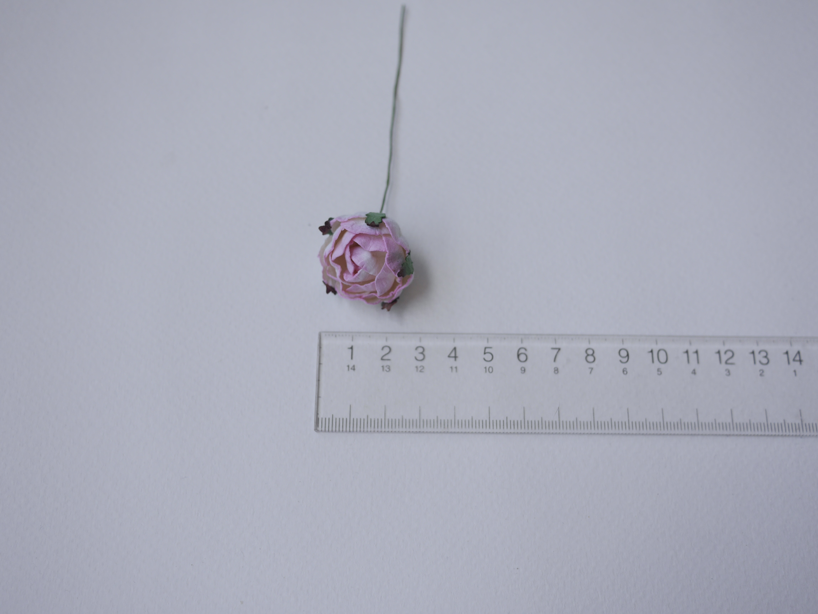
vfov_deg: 36.0
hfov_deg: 46.8
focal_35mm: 40
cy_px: 307
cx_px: 409
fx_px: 946
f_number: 2.5
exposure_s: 1/250
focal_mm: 20
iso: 200
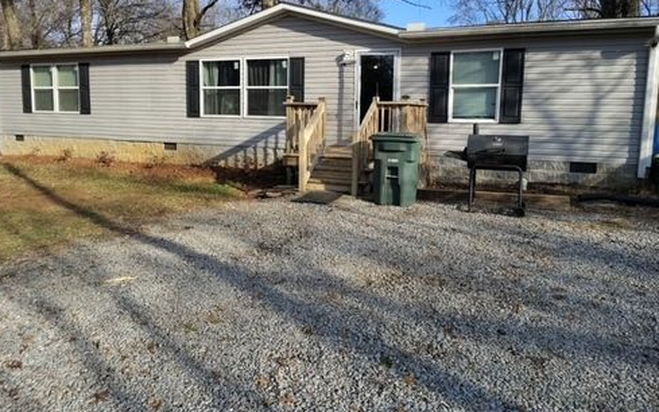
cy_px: 162
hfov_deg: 70.4
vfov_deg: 47.3
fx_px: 467
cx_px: 327
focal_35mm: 26
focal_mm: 5.56
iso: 100
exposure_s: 1/1416
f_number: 1.8
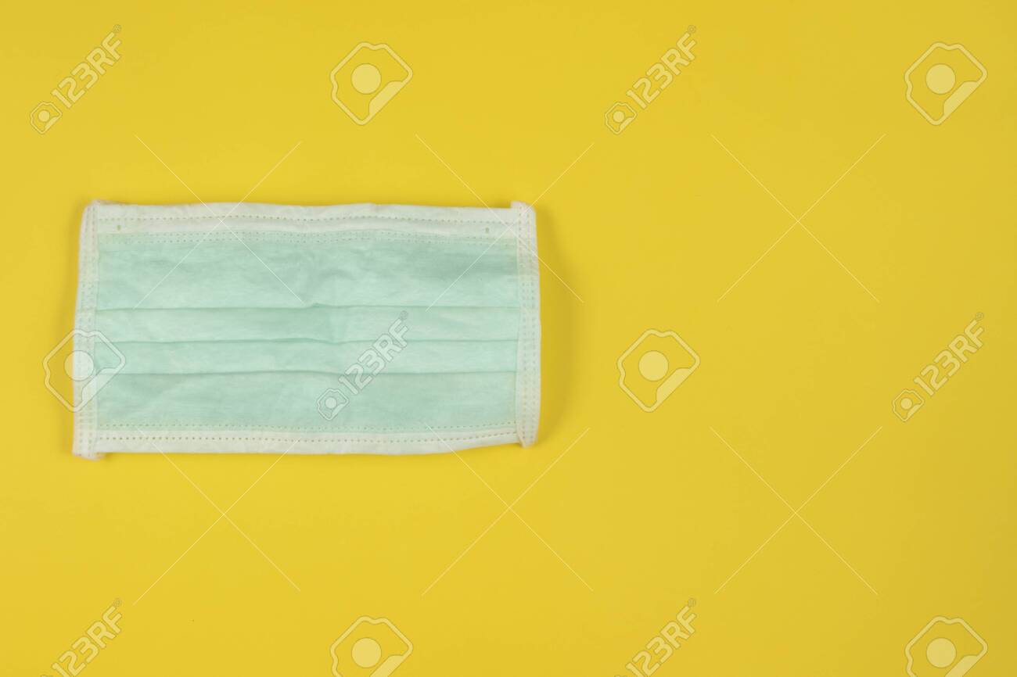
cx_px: 508
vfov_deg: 30.5
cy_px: 338
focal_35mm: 44
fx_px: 1243
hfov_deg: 44.5
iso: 200
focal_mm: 16
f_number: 9
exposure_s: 1/200
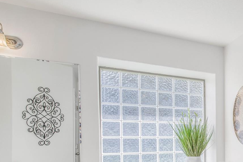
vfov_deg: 33.6
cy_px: 163
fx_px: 243
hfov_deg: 40.8
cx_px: 277
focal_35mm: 36
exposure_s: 1/25
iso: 250
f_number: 7.1
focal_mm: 15
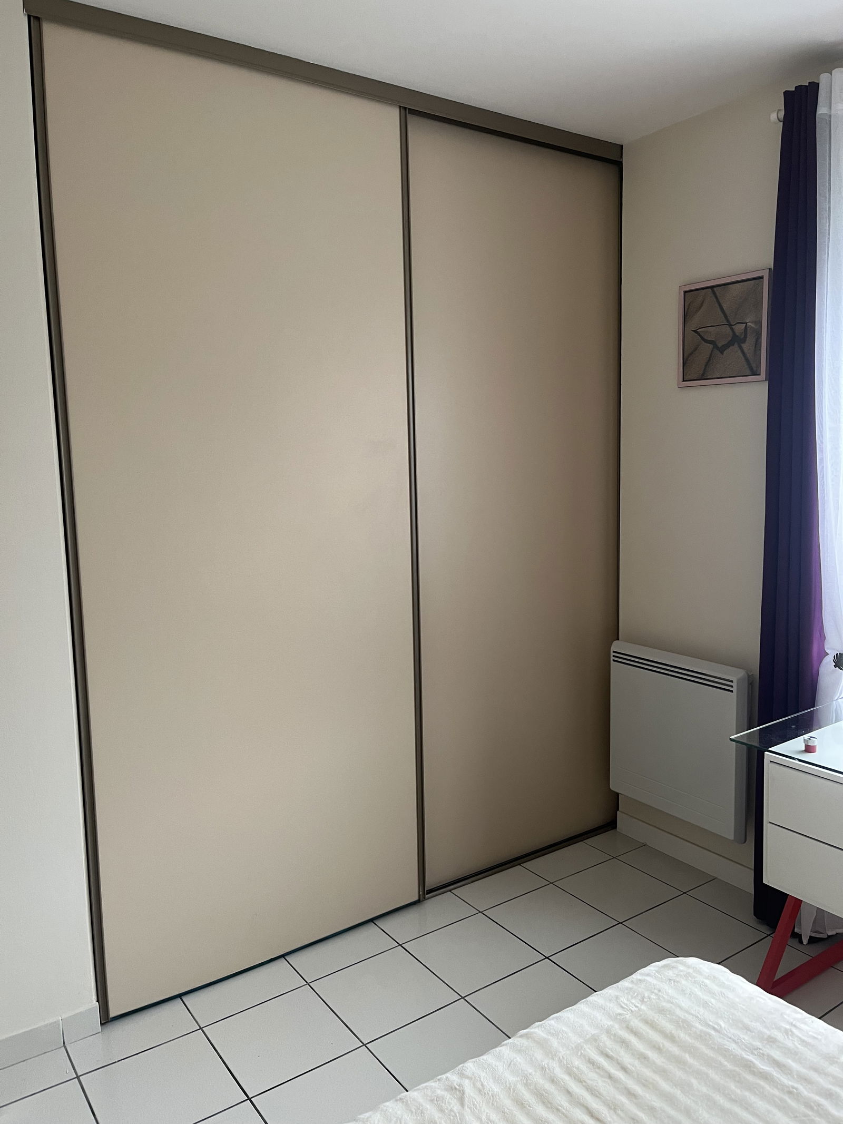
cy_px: 562
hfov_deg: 53.1
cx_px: 422
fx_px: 844
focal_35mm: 26
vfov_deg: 67.3
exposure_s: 1/50
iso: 125
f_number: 1.6
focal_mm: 5.1
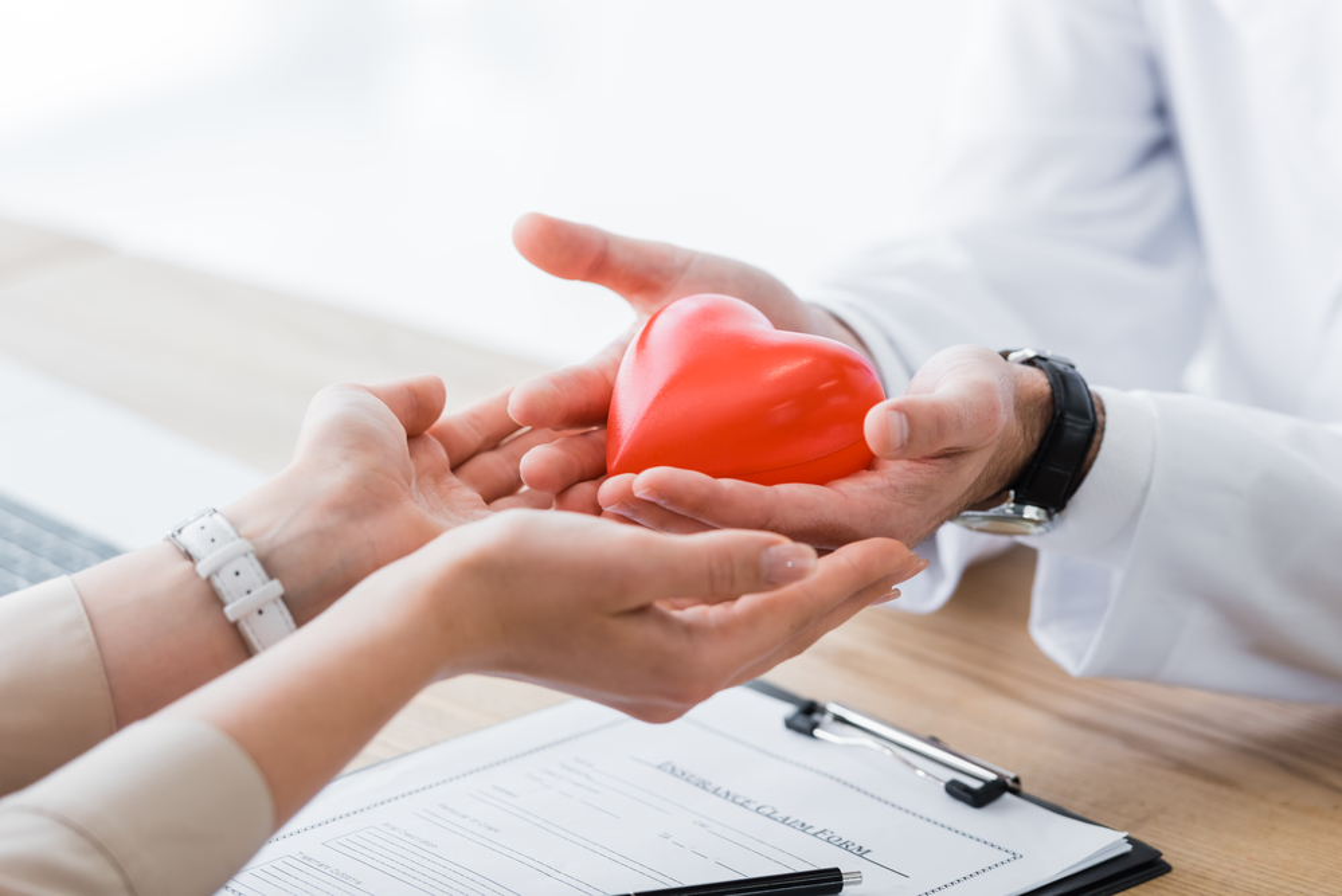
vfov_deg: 9.2
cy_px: 448
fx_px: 5594
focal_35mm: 150
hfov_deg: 13.7
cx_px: 671
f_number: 3.5
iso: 250
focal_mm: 150
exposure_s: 1/200
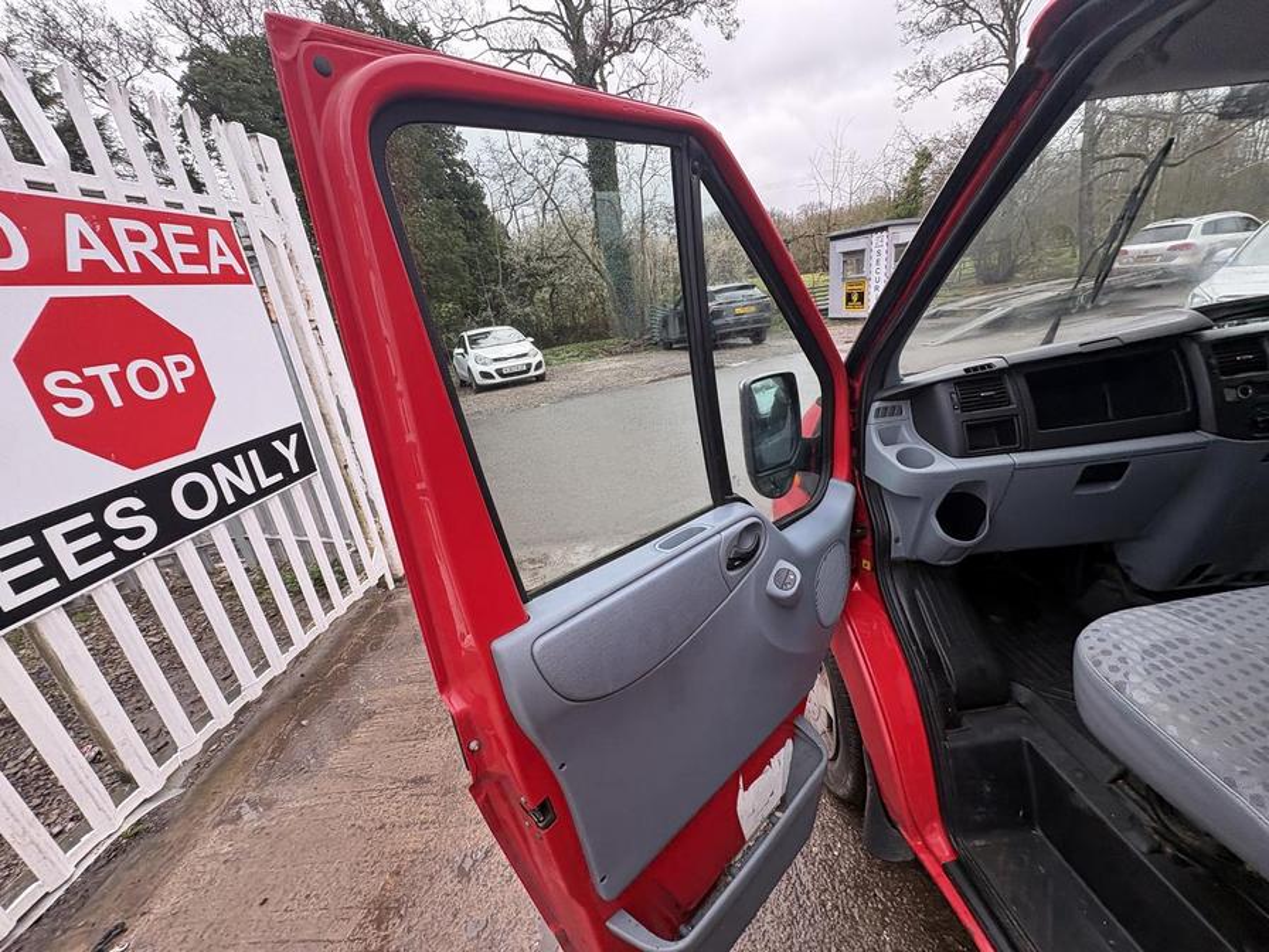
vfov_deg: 85.7
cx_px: 634
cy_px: 476
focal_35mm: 14
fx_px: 513
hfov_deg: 102.1
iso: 40
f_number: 2.2
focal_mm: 2.22
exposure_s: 1/126
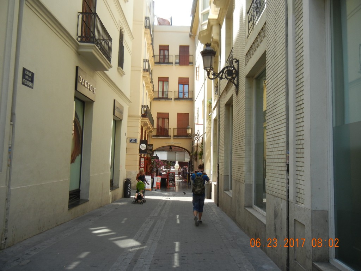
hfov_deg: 60.0
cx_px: 180
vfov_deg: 46.8
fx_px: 313
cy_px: 136
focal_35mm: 30
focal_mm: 5.4
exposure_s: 1/337
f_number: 3.5
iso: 160
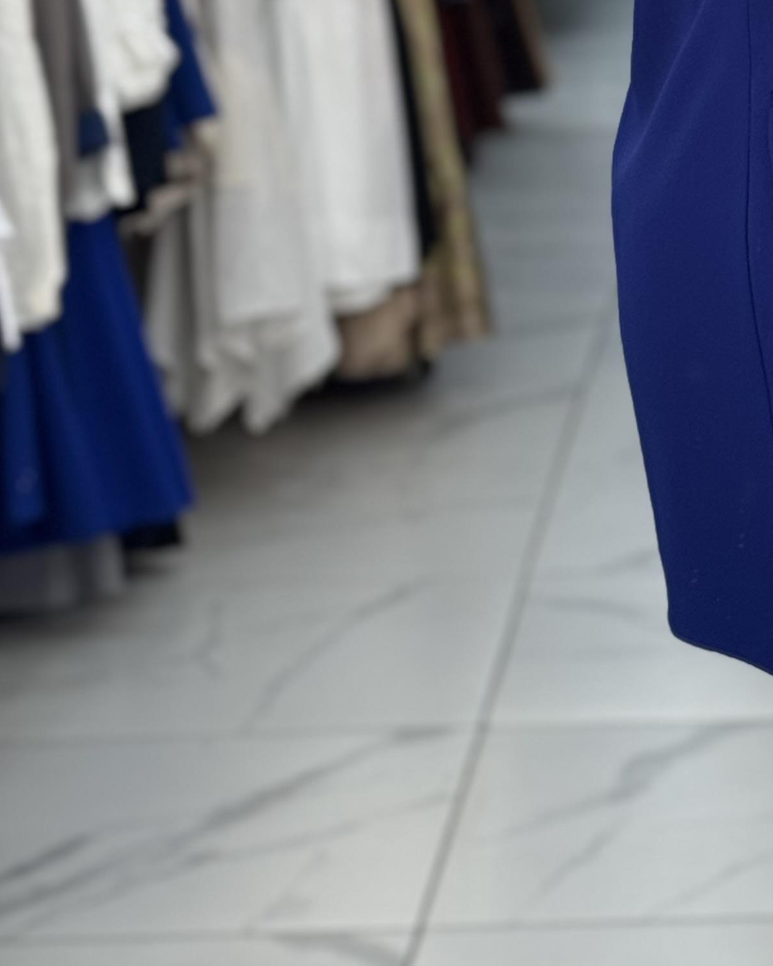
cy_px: -184
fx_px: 3604
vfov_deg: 14.8
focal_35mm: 126
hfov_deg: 11.9
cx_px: 957
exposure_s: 1/100
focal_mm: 6.76
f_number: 1.78
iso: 64
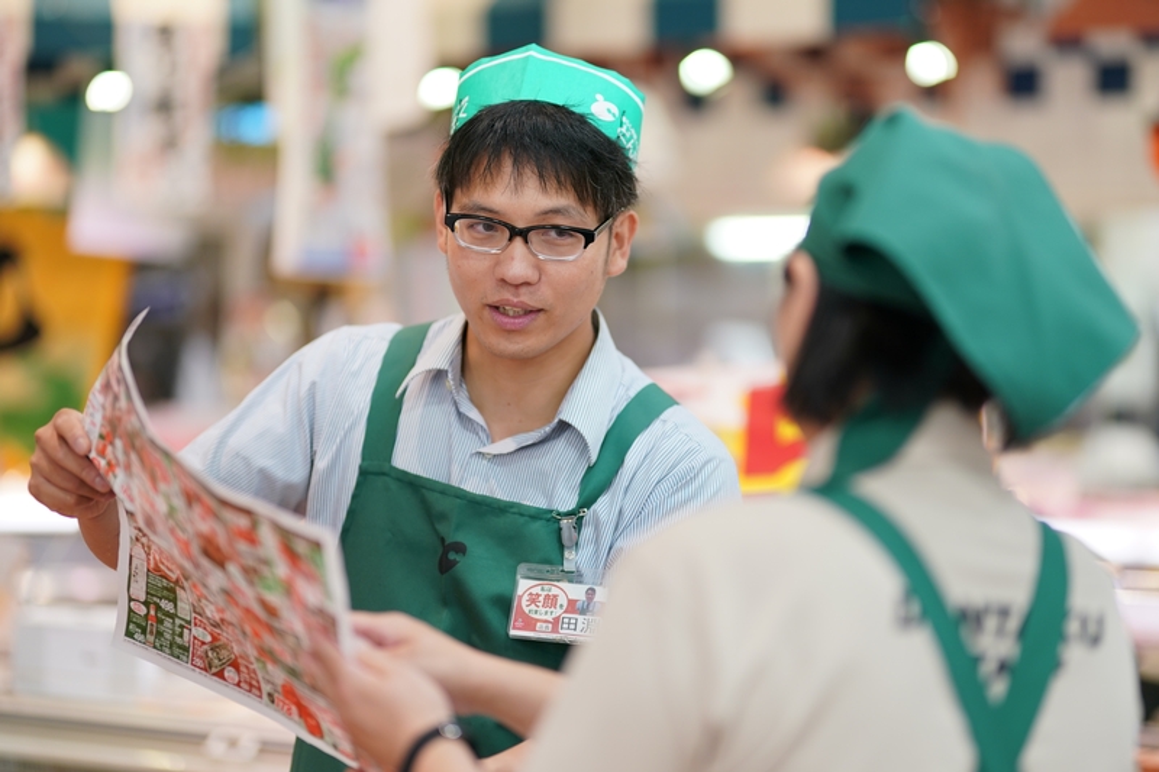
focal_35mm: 85
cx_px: 580
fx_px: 2736
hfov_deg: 23.9
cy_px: 386
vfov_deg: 16.1
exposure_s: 1/250
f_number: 1.4
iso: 200
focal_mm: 85
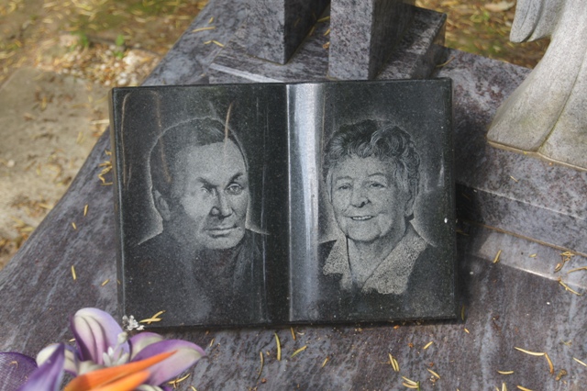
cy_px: 196
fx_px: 1344
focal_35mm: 82
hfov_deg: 24.6
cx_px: 294
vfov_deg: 16.5
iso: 200
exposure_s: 1/160
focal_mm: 55
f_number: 6.3
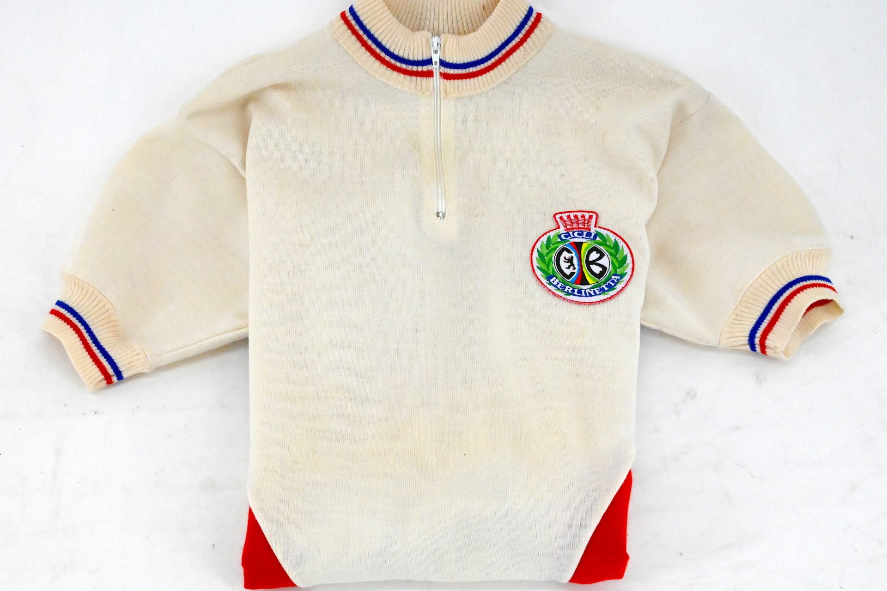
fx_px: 1724
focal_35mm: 70
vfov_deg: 19.4
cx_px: 444
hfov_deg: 28.9
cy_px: 296
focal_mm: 70
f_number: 20
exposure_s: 1/640
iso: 22800
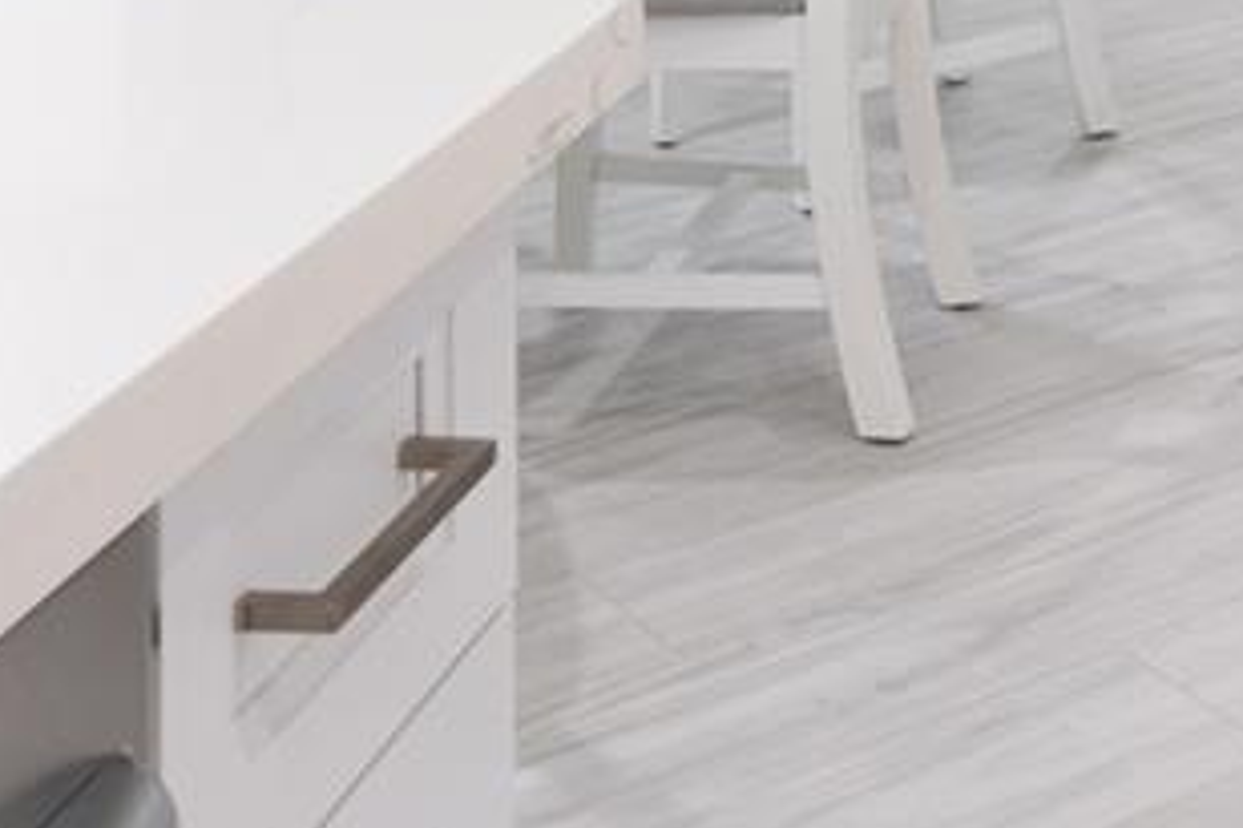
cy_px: -800
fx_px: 2692
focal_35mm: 78
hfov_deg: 24.2
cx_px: 1392
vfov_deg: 14.6
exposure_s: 1/5
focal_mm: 10
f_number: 6.3
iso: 250
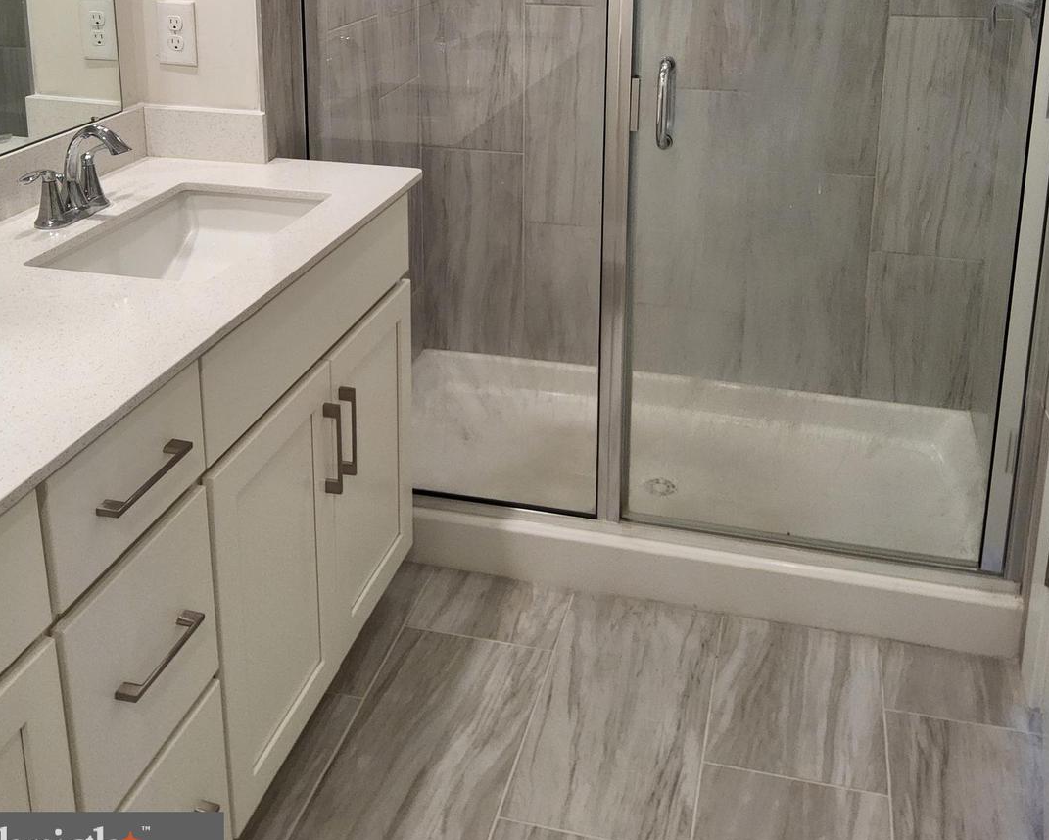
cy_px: 139
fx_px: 1087
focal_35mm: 35
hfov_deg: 51.5
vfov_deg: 40.1
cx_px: 544
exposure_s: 1/120
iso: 200
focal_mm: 3.08
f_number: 2
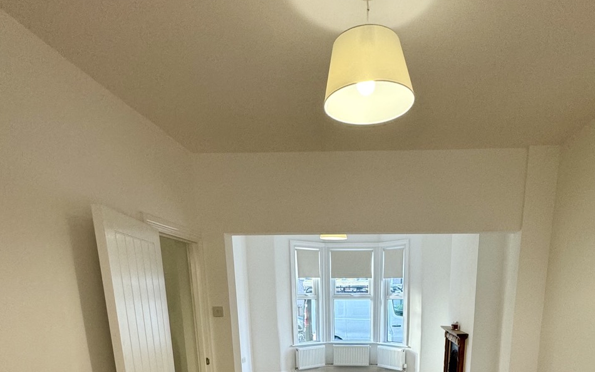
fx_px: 405
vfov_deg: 41.2
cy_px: 392
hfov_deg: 71.7
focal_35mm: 25
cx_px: 358
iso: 125
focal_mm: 2.22
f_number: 2.2
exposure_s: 1/100
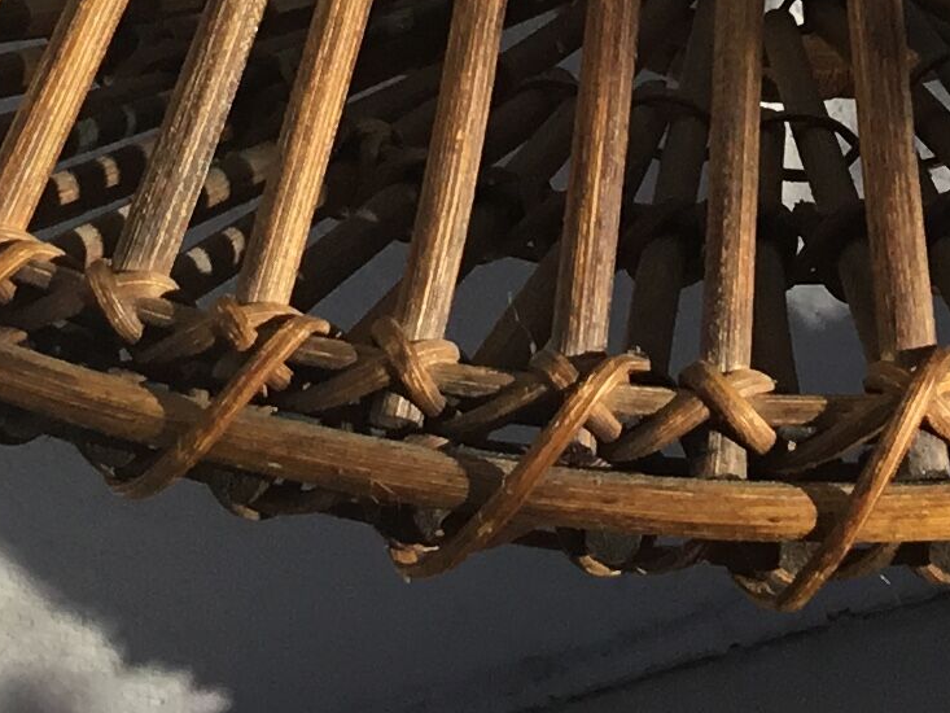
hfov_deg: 14.3
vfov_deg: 9.8
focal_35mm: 138
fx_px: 3788
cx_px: 507
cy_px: -832
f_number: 2.4
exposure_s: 1/1253
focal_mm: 3.3
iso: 25
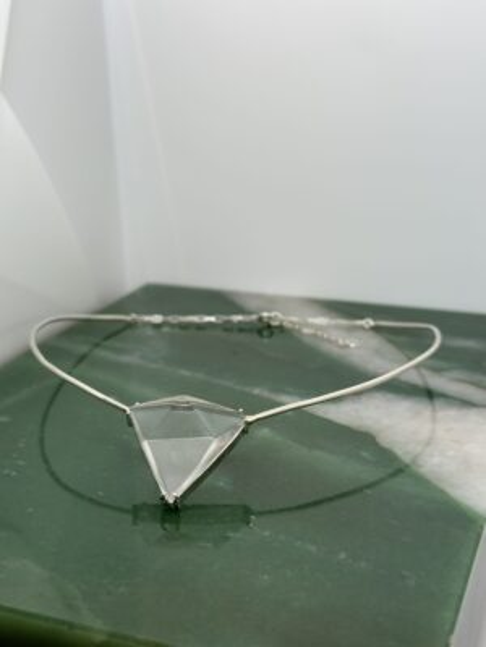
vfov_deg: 39.7
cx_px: 243
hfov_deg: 30.3
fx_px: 899
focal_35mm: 48
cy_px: 324
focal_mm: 6.86
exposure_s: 1/256
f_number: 1.78
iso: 80
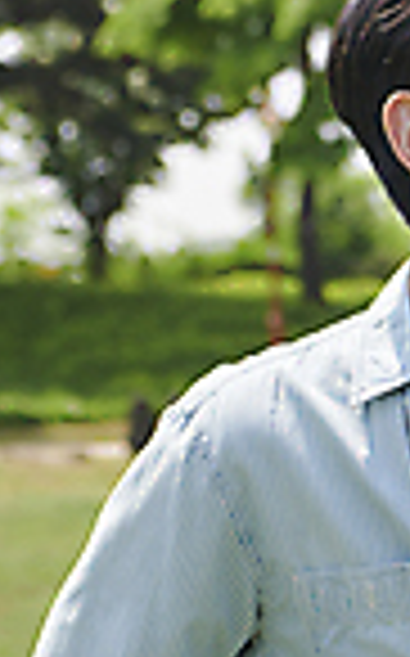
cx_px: 590
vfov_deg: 9.0
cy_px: 225
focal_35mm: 234
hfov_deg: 5.6
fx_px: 4192
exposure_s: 1/500
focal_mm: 70
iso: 160
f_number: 5
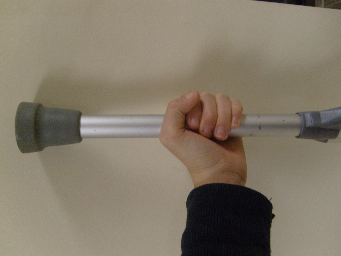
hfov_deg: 52.6
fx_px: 345
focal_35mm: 35
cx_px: 170
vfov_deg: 40.7
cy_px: 128
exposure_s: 1/30
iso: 200
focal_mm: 5.8
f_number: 2.8
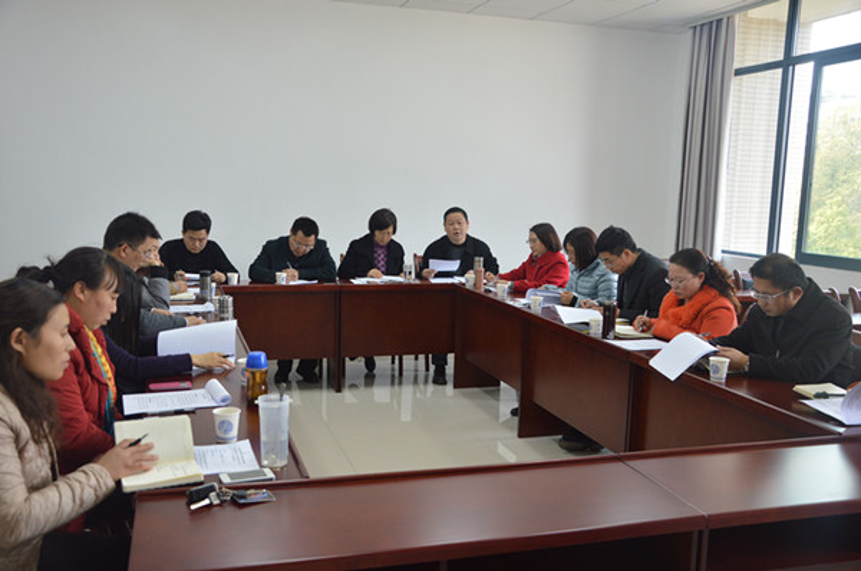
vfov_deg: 39.8
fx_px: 788
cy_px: 286
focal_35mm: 33
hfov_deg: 57.3
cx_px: 430
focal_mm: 22
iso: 400
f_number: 4
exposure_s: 1/60
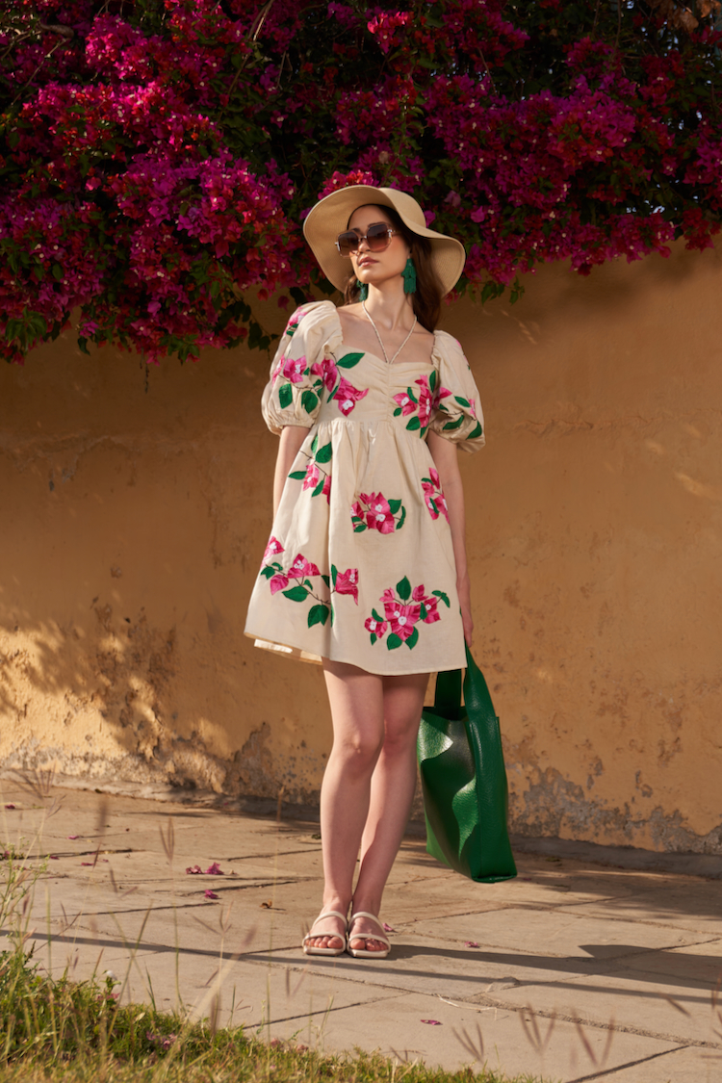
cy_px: 542
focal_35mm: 58
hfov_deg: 23.4
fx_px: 1745
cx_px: 361
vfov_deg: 34.5
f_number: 3.5
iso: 50
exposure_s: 1/1000
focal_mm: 39
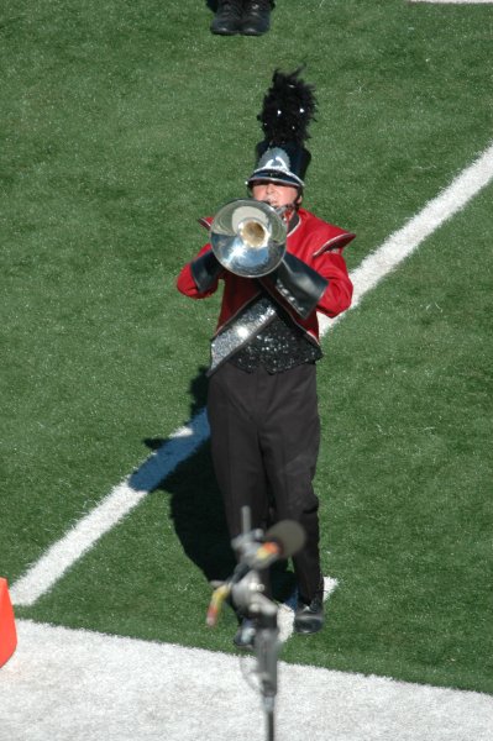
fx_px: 12345
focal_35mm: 600
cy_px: 370
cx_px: 246
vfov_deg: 3.4
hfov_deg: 2.3
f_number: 5.6
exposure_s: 1/1250
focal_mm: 400
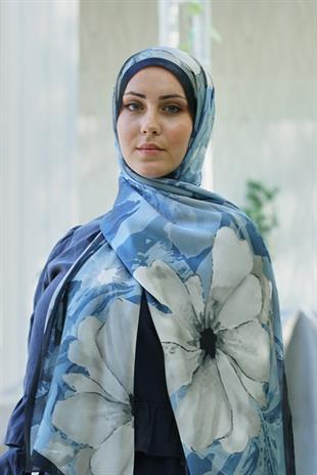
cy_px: 238
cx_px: 158
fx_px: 1385
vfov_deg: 19.4
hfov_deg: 13.1
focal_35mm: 105
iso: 500
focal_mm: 105
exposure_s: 1/125
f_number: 5.6
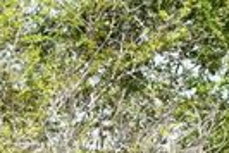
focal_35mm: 222
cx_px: -33
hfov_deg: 9.2
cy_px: 366
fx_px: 1414
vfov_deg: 6.0
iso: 200
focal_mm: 23
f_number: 8
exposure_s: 1/250
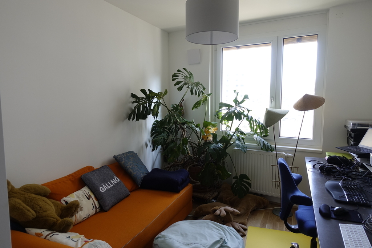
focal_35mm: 24
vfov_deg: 53.1
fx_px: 248
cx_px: 186
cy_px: 124
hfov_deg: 73.7
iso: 125
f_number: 2.8
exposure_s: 1/30
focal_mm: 8.8
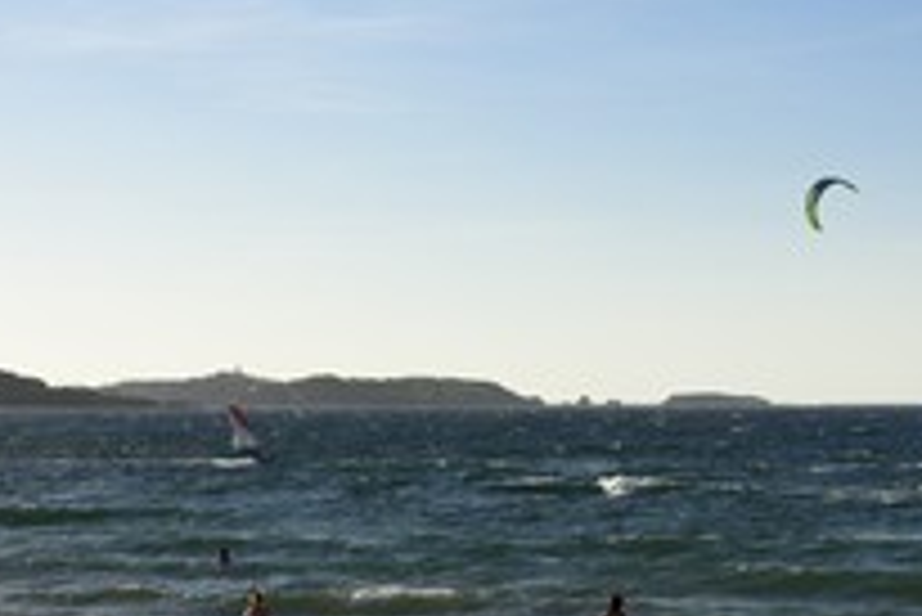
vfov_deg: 16.4
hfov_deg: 23.8
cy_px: 598
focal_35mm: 82
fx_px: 2102
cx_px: 904
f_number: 13
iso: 200
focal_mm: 40
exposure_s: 1/320
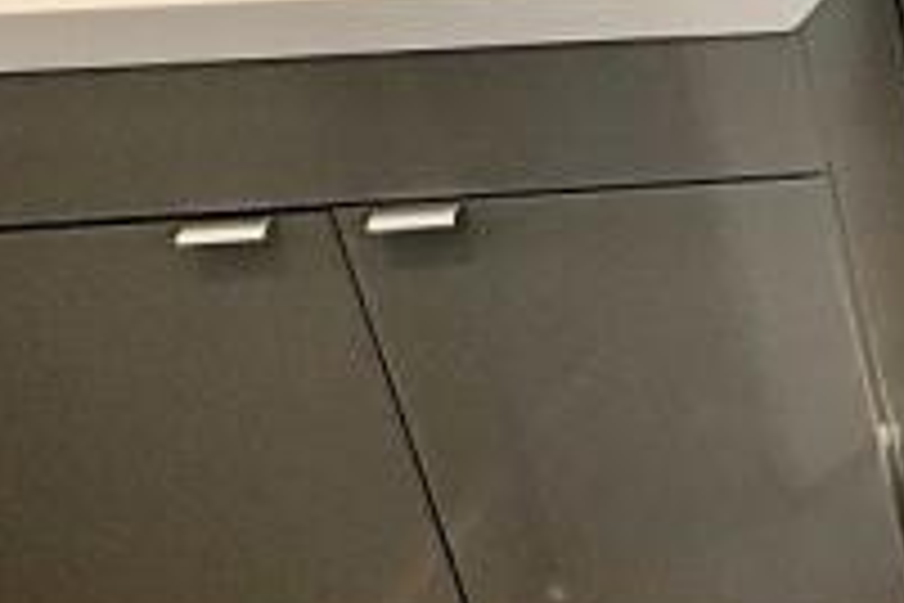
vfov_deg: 18.0
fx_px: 1858
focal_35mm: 74
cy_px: 18
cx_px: 1821
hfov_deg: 18.2
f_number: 2.2
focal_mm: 2.22
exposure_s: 1/100
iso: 64
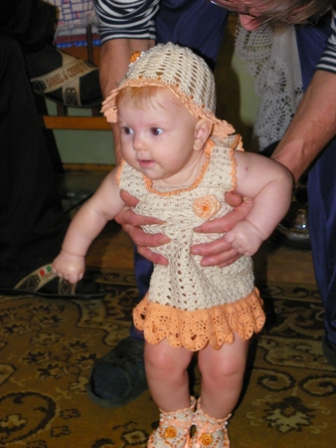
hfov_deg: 23.7
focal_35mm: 62
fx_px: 802
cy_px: 224
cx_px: 168
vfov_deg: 31.2
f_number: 3.5
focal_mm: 11
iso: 200
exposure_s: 1/40
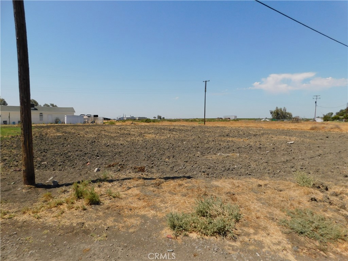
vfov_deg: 58.9
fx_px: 231
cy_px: 130
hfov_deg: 73.9
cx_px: 174
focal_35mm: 23
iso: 125
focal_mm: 4
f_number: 6
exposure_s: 1/800
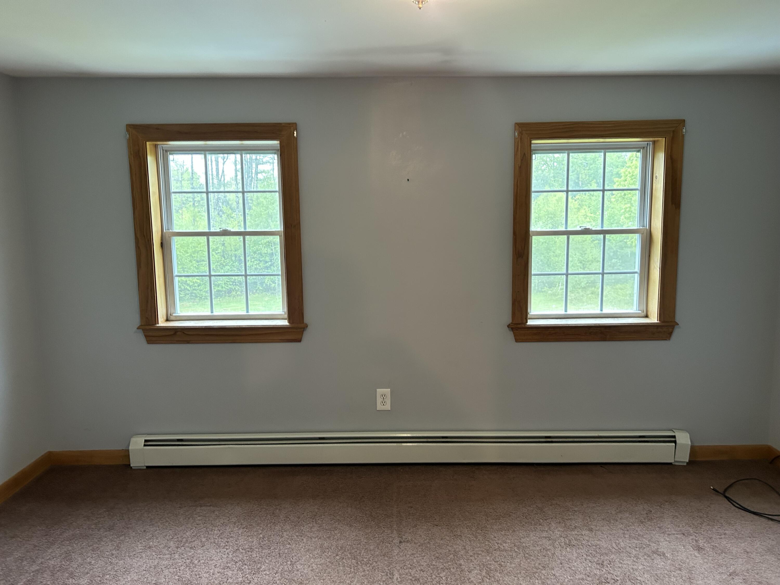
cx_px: 390
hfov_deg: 67.3
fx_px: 586
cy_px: 292
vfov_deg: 53.1
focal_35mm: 26
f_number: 1.5
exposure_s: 1/60
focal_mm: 5.7
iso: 200
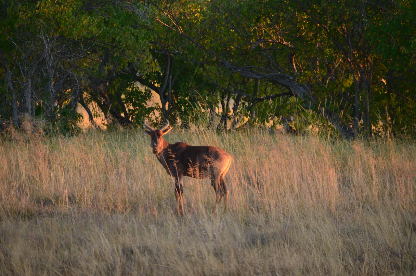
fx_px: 4152
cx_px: 208
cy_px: 138
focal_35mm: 360
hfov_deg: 5.7
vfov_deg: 3.8
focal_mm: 240
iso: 720
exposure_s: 1/250
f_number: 5.3
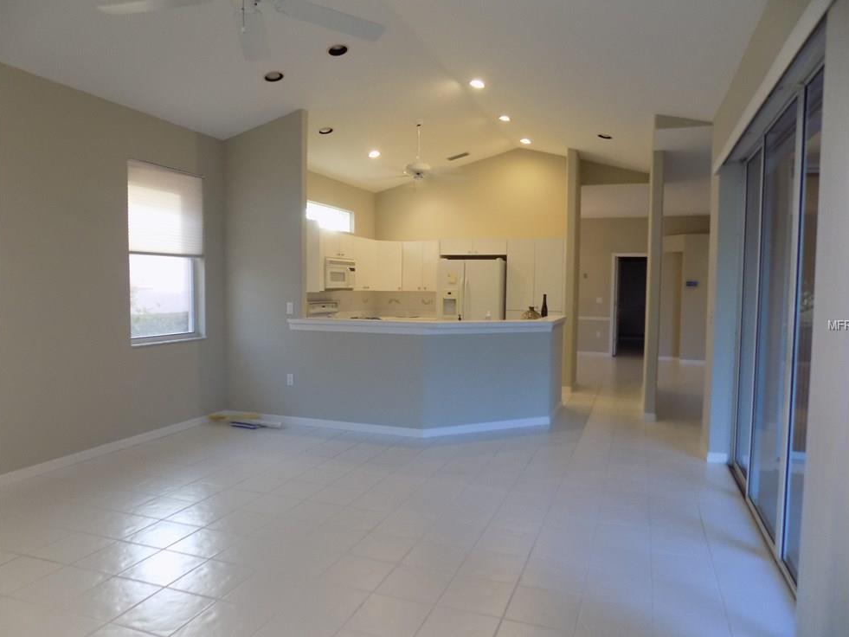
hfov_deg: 71.6
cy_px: 325
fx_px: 589
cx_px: 437
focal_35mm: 24
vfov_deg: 56.8
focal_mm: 4
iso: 220
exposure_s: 1/30
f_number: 3.1
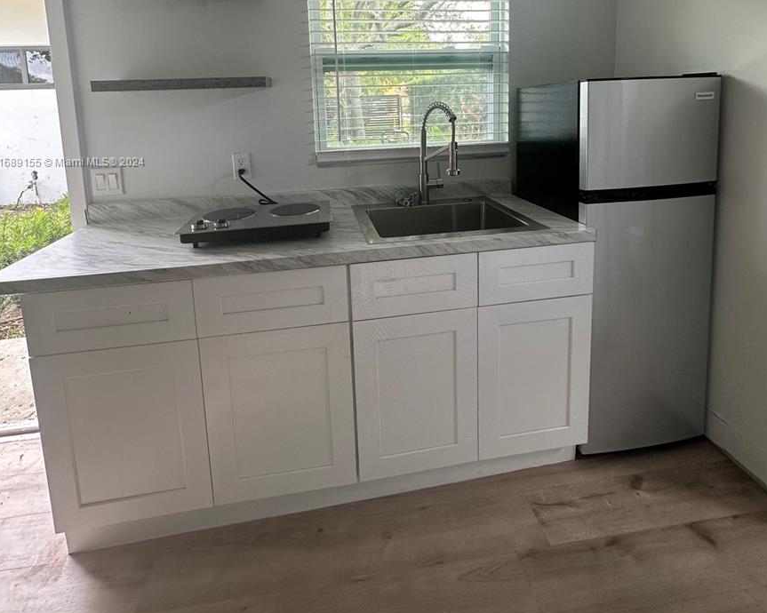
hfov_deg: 83.3
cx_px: 381
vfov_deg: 66.9
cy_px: 163
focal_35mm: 19
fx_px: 431
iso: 100
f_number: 2.2
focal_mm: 2.22
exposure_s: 1/99
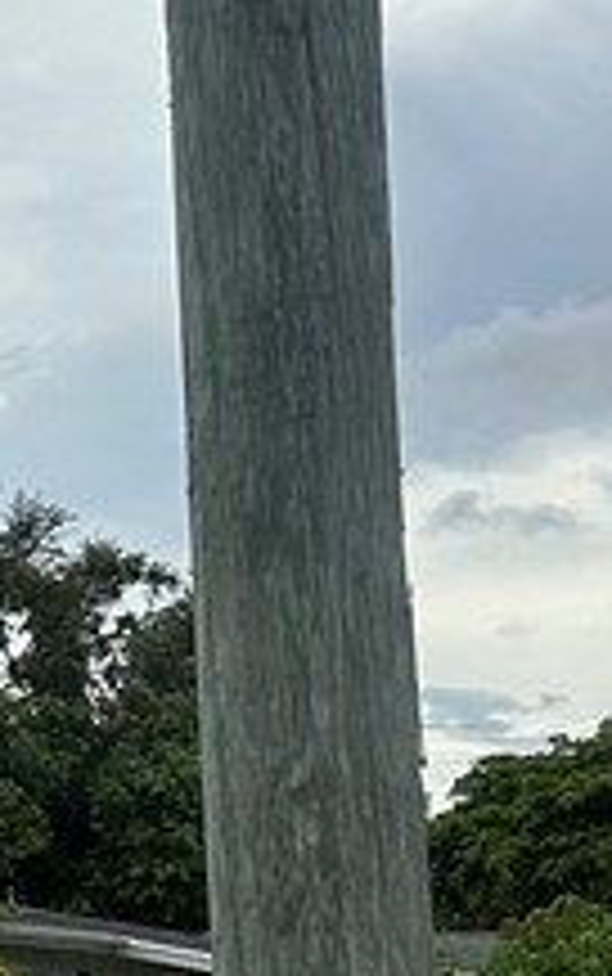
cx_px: -1188
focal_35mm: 120
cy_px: 819
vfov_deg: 17.2
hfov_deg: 9.0
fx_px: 3196
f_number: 1.78
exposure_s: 1/2882
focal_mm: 6.86
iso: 80
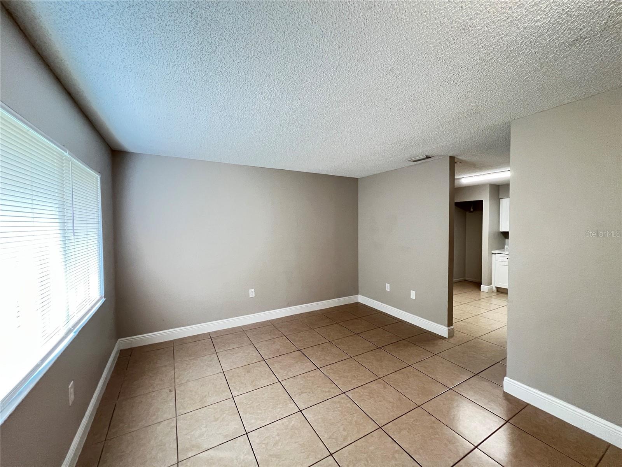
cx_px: 311
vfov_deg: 89.9
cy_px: 234
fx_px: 234
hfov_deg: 106.2
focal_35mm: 13
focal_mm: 1.57
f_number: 1.8
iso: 400
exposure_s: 1/60
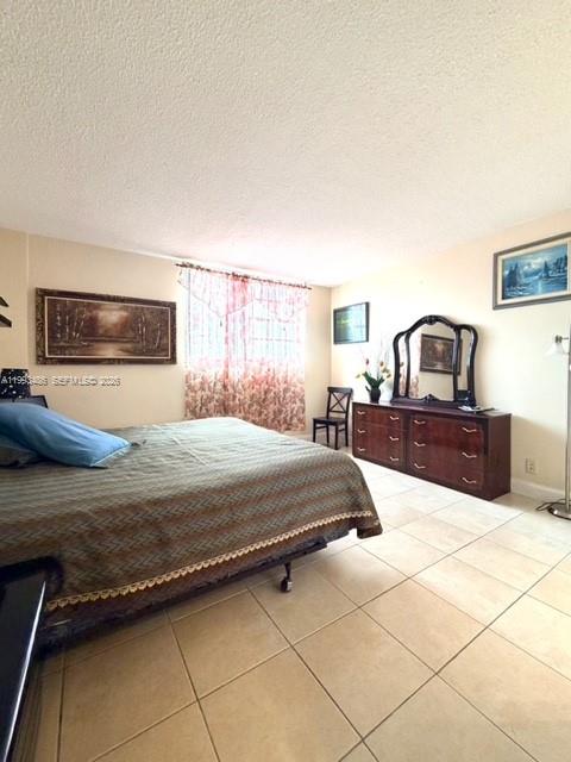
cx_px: 286
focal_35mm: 14
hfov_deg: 85.7
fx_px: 308
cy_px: 381
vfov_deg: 102.1
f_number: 2.2
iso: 250
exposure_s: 1/60
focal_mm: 2.22
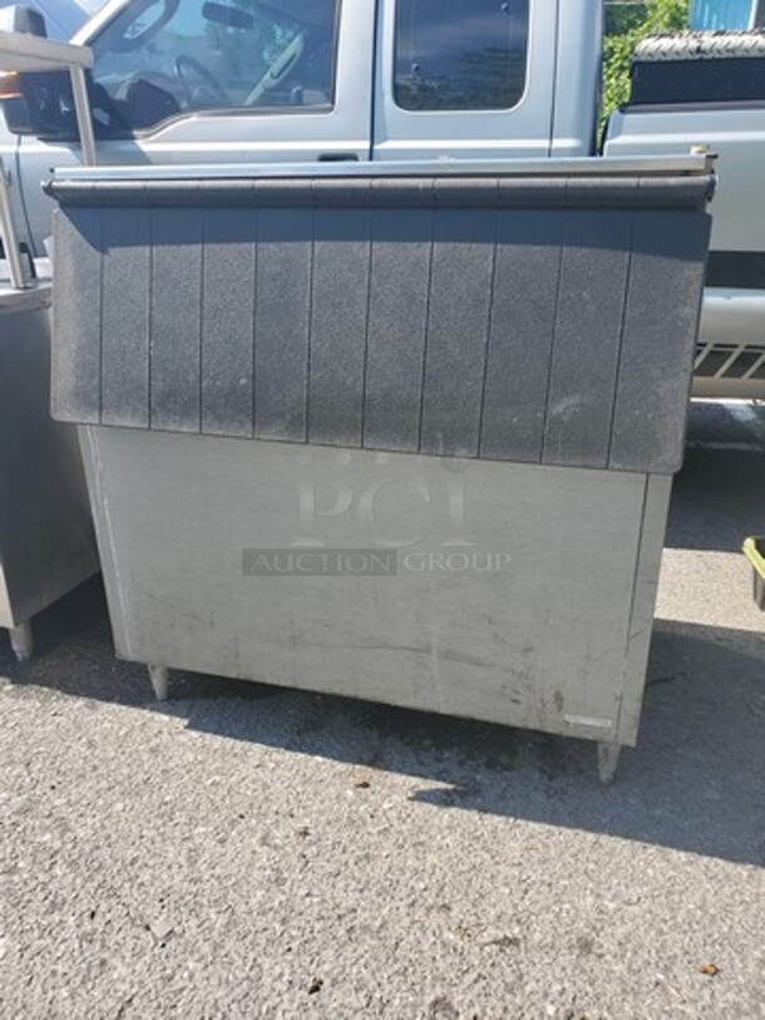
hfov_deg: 53.1
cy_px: 510
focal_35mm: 26
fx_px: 766
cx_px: 382
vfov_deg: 67.3
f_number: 2.4
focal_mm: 4.3
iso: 50
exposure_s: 1/491
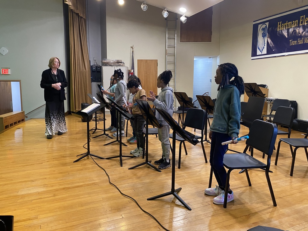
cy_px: 116
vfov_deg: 53.1
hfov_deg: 67.3
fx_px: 231
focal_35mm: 26
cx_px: 154
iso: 320
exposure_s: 1/60
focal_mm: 4.25
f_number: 1.8
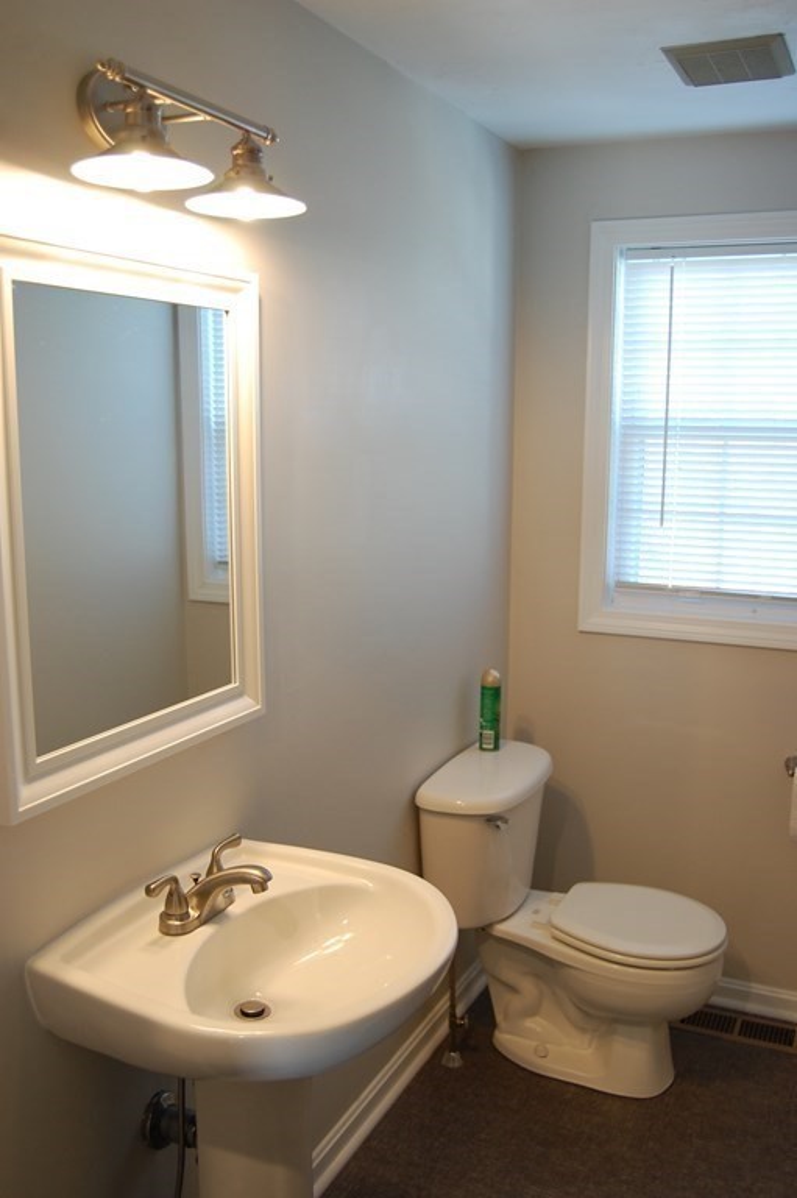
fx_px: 1097
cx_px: 398
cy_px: 599
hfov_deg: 39.9
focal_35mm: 33
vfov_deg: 57.3
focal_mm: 22
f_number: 3.8
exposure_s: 1/40
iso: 400
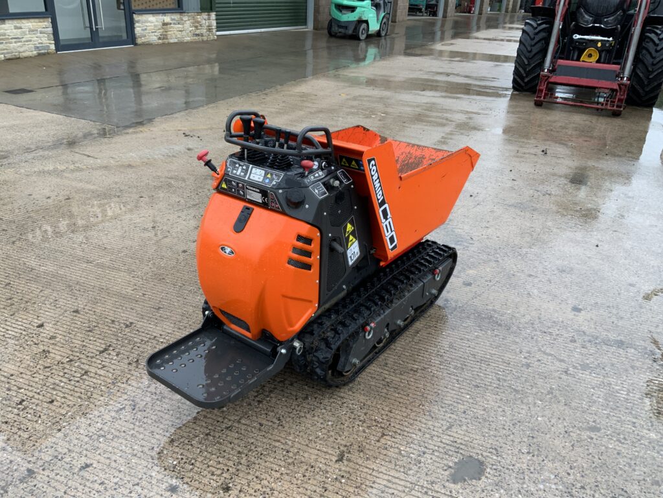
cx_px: 332
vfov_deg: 48.2
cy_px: 249
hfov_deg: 61.7
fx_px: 555
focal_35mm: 29
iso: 20
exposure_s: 1/122
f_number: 1.8
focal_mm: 3
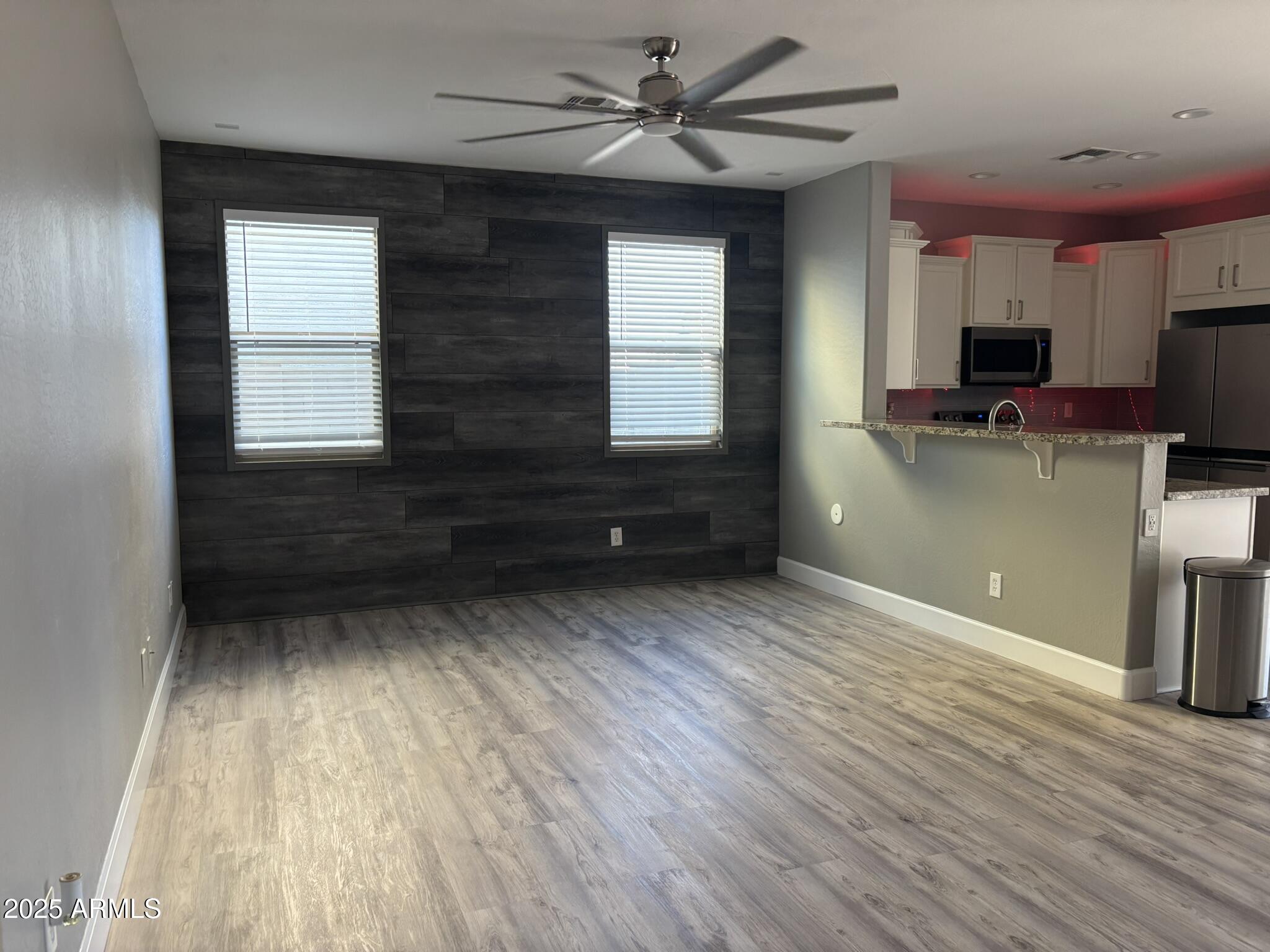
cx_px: 635
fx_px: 954
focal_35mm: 26
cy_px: 476
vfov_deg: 53.1
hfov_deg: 67.3
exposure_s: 1/60
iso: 160
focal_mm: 5.96
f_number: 1.6
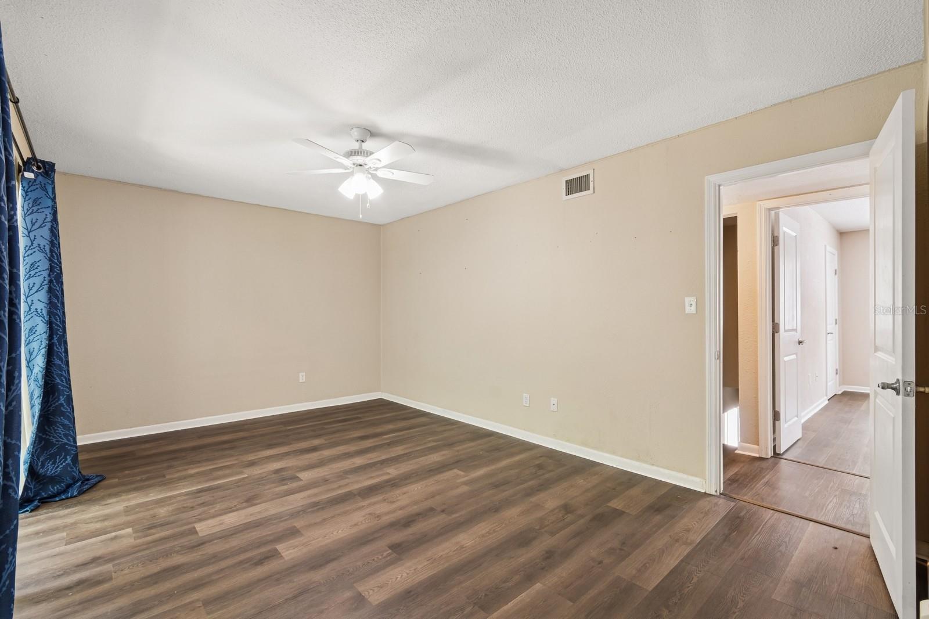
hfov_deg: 100.4
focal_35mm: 15
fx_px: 387
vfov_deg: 77.3
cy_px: 310
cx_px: 464
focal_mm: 10
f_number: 8
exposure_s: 1/3
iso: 200
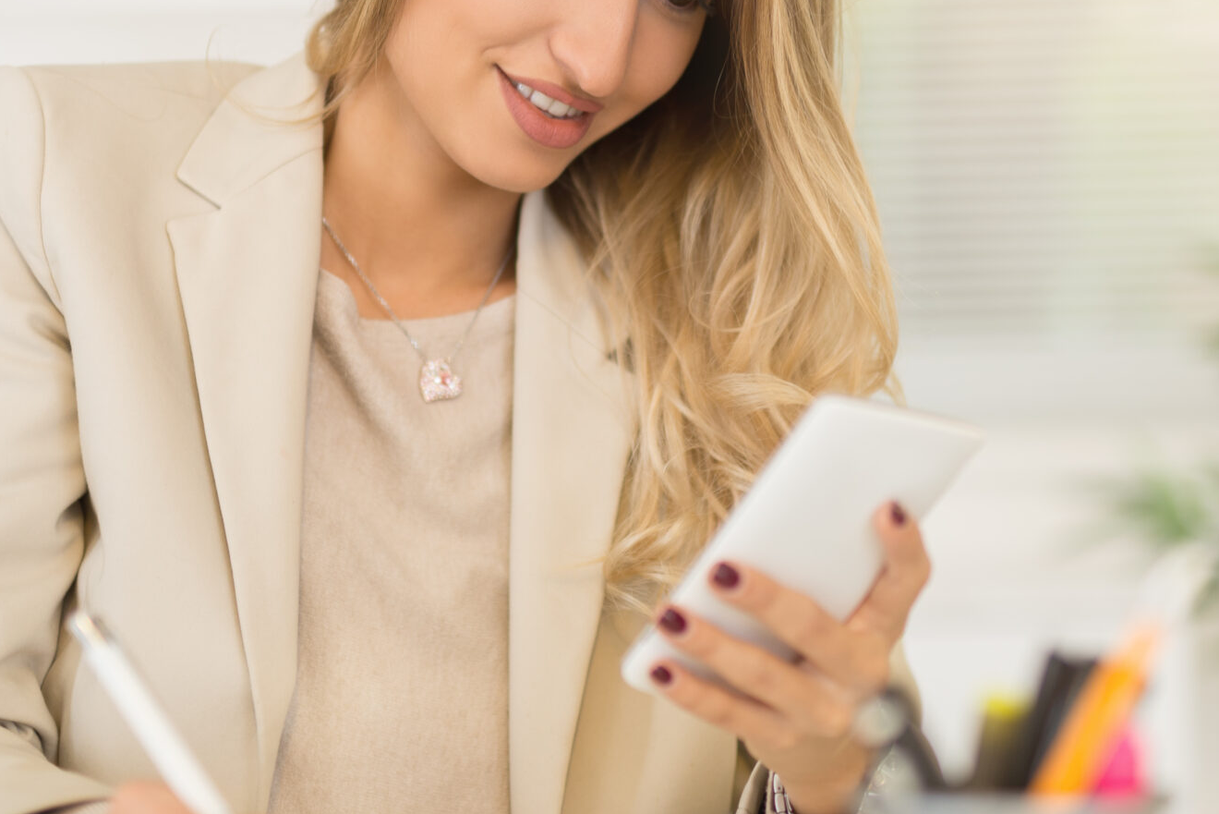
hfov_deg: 21.0
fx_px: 3285
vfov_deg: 14.1
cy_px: 318
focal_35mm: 97
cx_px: 706
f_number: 1.4
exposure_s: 1/80
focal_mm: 50
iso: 250
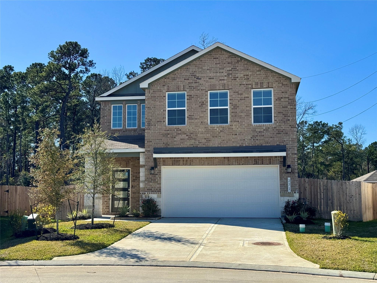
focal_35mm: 48
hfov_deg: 39.7
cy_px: 142
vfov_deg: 30.3
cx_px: 188
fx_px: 523
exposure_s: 1/4310
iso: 64
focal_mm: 6.76
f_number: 1.78
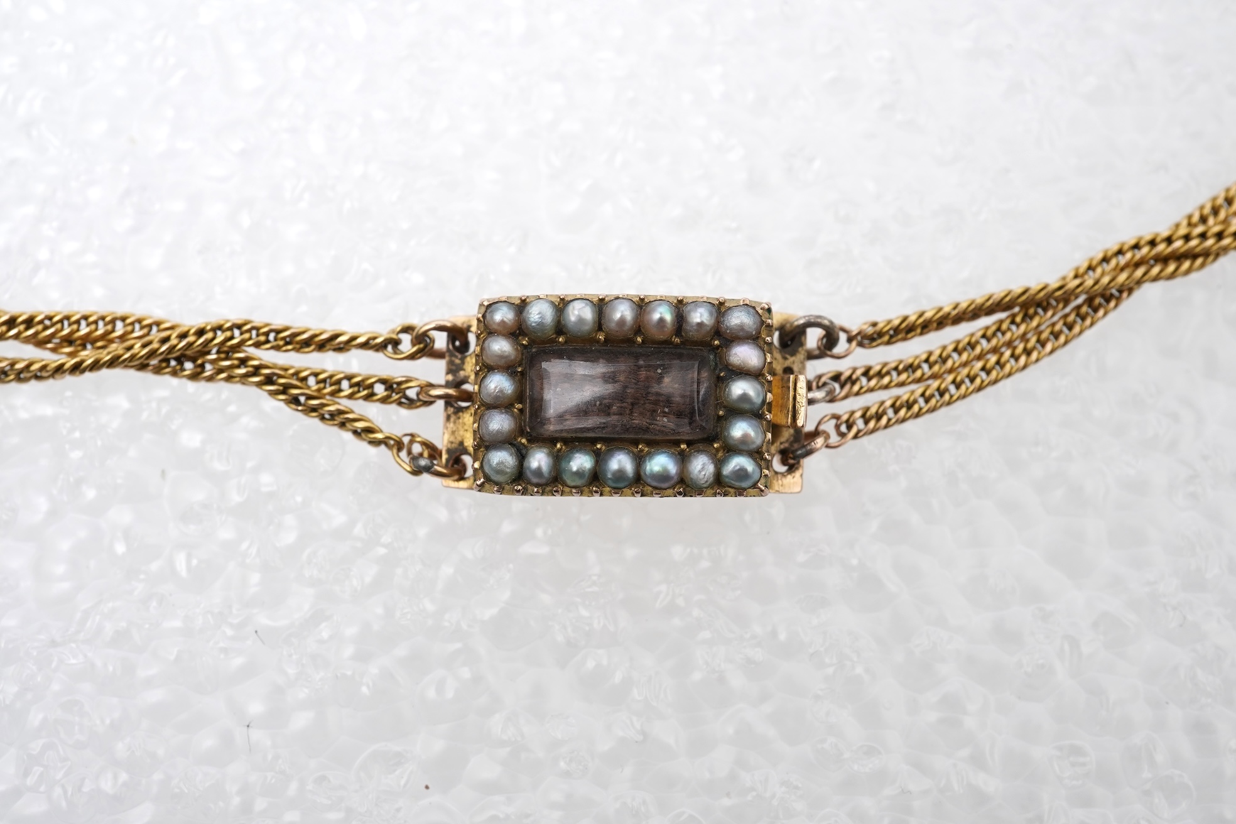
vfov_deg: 29.9
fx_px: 1545
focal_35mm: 45
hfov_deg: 43.6
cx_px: 618
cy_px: 412
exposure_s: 1/125
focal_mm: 30
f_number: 18
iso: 500
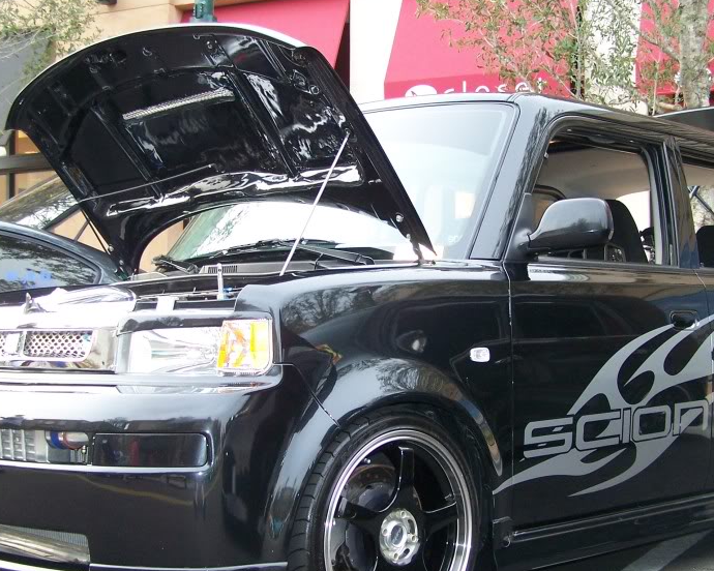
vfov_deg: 27.6
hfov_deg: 34.1
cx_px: 382
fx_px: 1162
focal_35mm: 55
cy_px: 318
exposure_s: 1/60
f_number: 2.8
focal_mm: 6.3
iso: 160
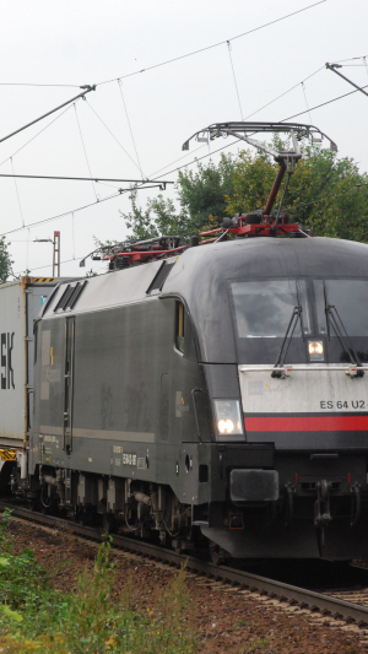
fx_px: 3481
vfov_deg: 10.7
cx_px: 119
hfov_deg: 6.0
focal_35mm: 201
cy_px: 328
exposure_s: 1/400
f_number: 5.6
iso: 800
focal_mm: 85
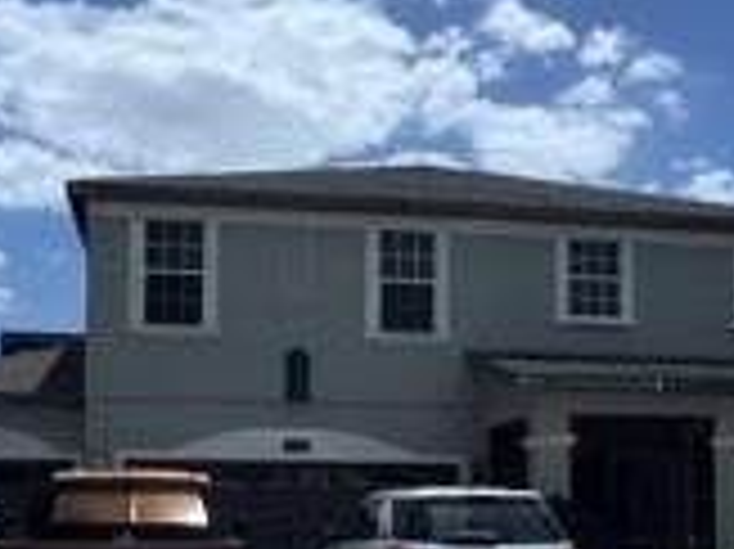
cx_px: 387
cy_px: 346
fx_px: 1038
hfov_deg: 38.9
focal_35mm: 49
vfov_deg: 29.5
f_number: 2.2
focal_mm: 2.22
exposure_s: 1/1420
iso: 40
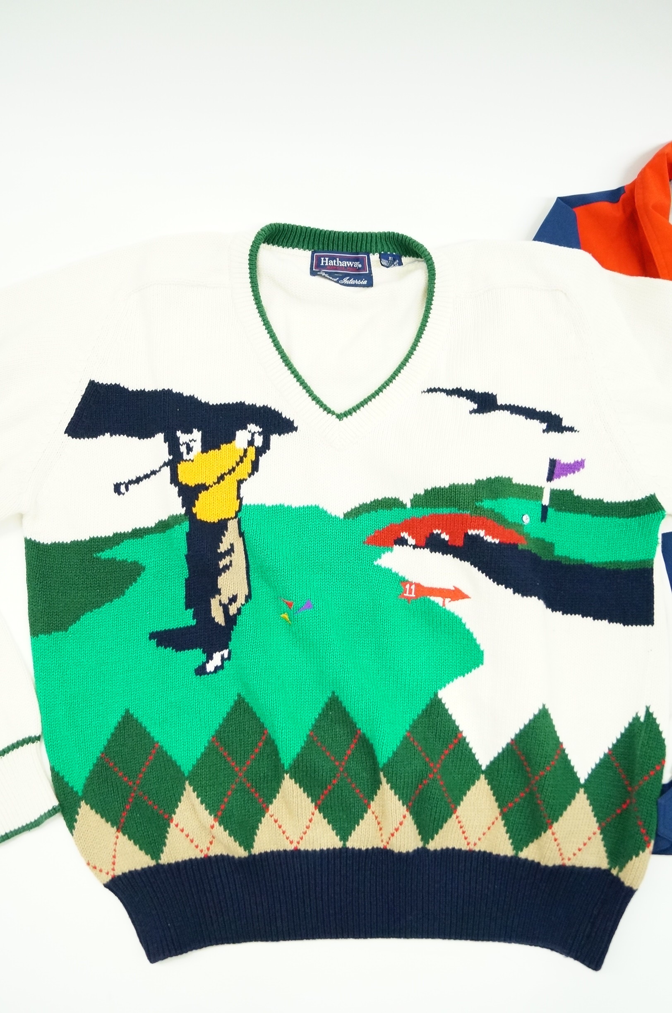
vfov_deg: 57.3
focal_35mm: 33
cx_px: 336
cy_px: 506
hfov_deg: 39.8
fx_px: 927
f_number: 4
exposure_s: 1/60
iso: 2500
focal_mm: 22
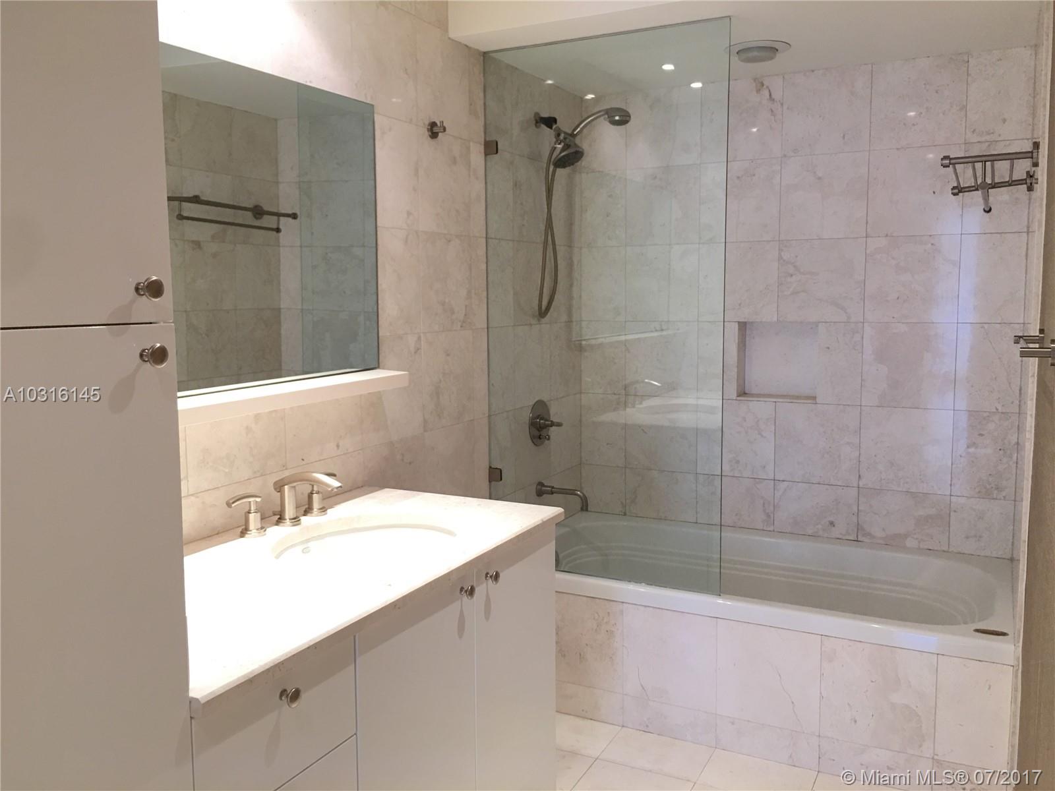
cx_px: 528
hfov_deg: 61.7
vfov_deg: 48.2
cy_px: 396
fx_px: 884
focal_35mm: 29
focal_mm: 4.15
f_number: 2.2
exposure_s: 1/15
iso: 40
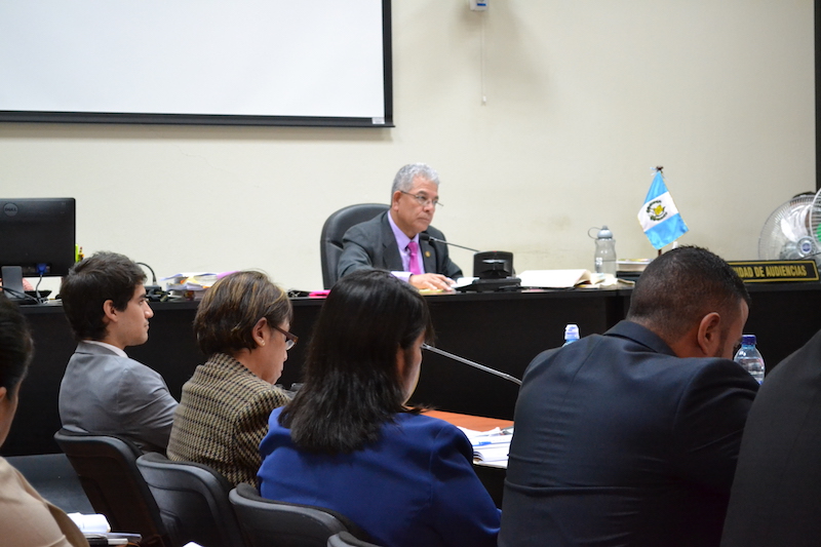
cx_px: 410
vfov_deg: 16.5
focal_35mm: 82
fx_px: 1881
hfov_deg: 24.6
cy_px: 274
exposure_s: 1/30
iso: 3200
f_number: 5.6
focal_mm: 55
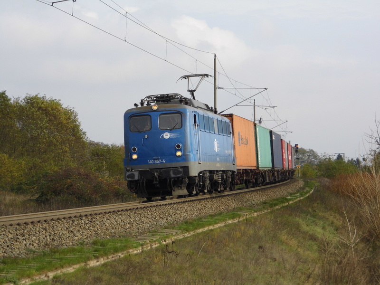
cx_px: 190
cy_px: 142
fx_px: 1449
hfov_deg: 14.9
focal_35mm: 132
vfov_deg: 11.2
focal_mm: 23.6
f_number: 4.7
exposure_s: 1/394
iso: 100
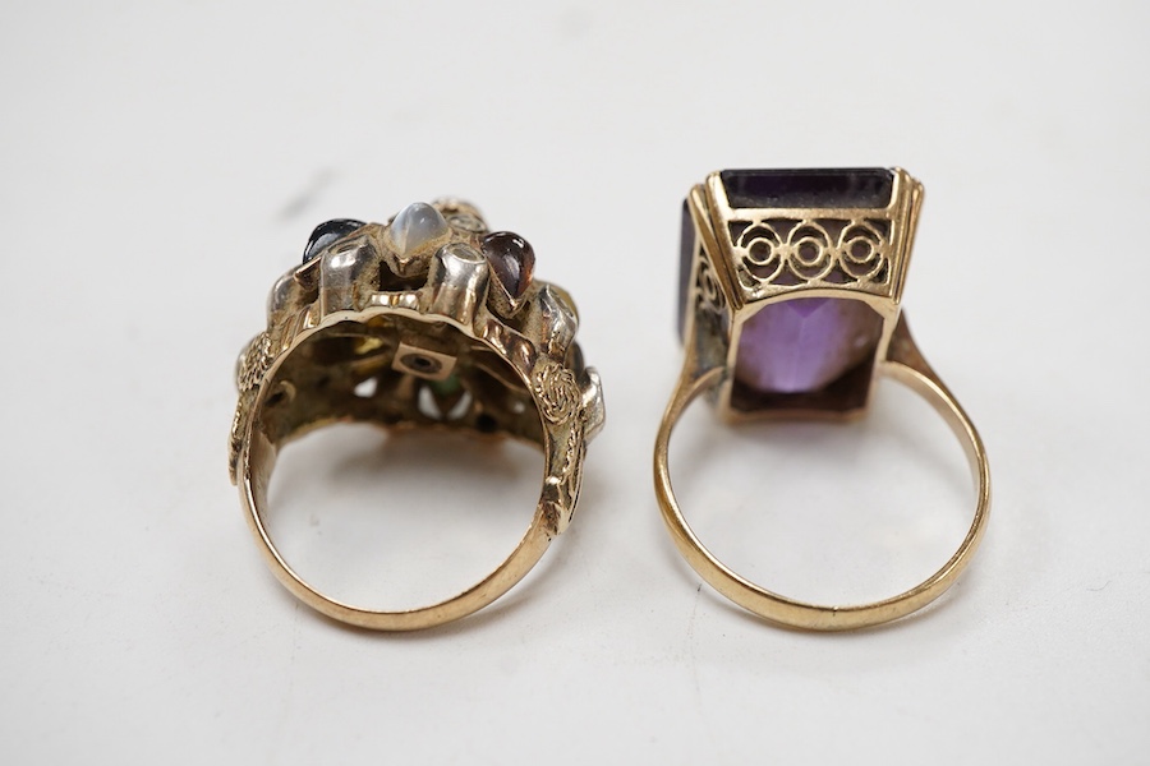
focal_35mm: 45
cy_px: 383
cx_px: 575
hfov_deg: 43.6
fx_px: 1437
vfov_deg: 29.9
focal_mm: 30
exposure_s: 1/125
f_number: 11
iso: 1250
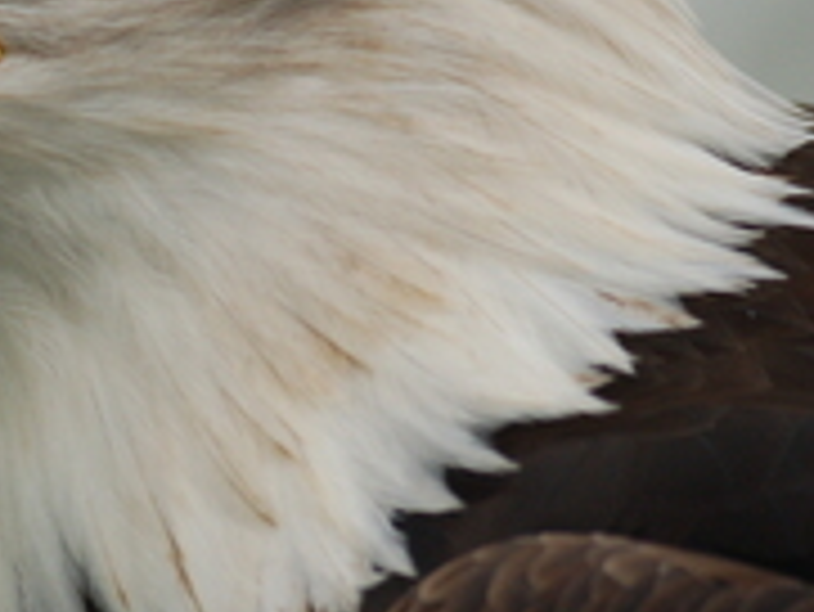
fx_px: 12895
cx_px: 13
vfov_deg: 2.7
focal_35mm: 548
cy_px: 94
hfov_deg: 3.6
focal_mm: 150
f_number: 4.5
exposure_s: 1/1250
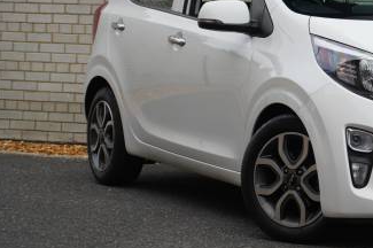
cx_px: 363
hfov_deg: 15.5
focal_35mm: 130
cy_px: 86
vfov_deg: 10.5
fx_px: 1346
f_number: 5.6
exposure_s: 1/160
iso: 160
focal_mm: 44
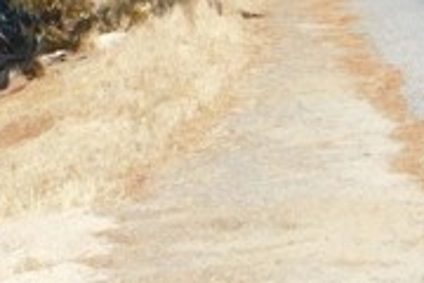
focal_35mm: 166
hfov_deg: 11.8
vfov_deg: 8.3
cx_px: 645
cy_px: 54
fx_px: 1955
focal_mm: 8
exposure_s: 1/800
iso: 125
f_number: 3.7
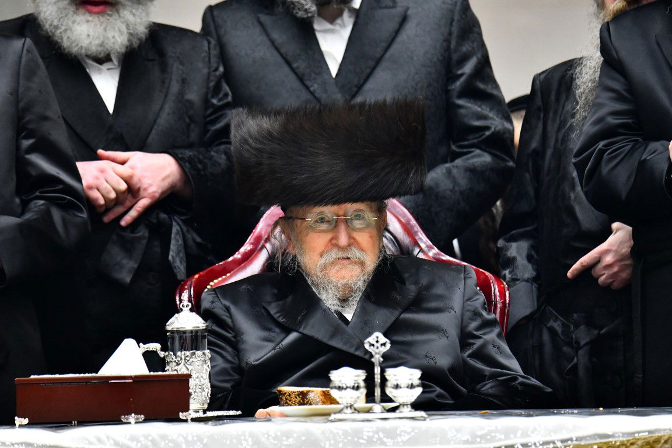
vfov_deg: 3.1
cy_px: 224
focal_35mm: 450
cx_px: 336
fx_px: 8399
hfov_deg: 4.6
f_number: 6
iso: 3200
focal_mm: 450
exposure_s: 1/160
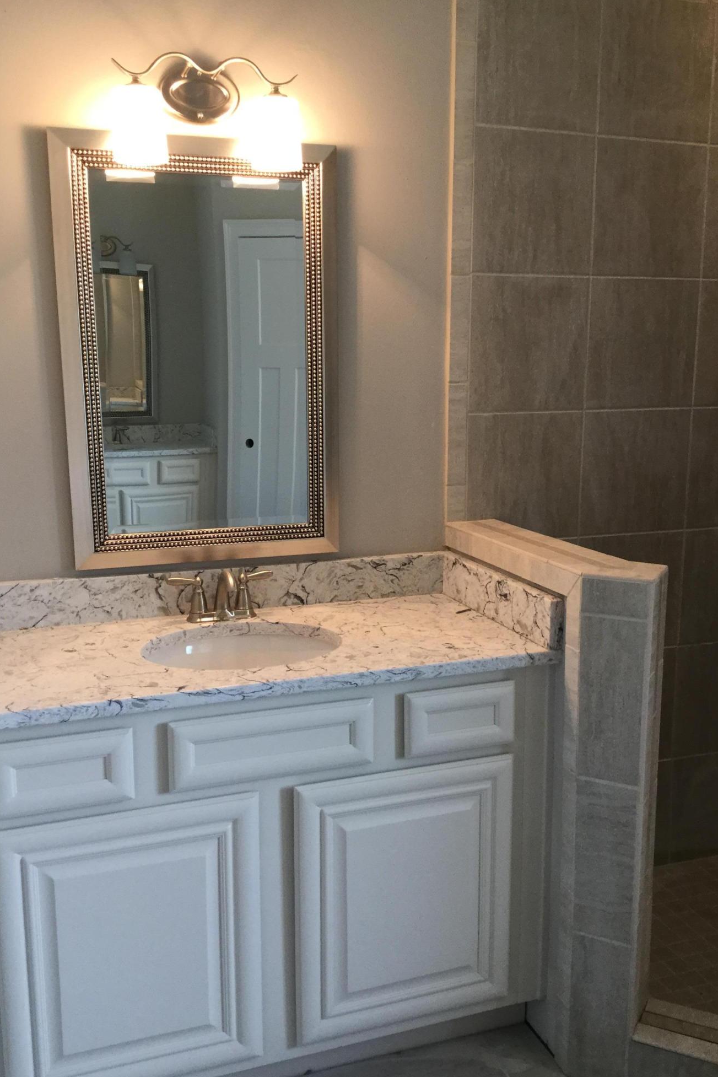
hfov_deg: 40.0
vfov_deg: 57.2
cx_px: 367
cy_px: 547
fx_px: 987
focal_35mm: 33
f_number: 2.4
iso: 80
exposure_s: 1/30
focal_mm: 3.3
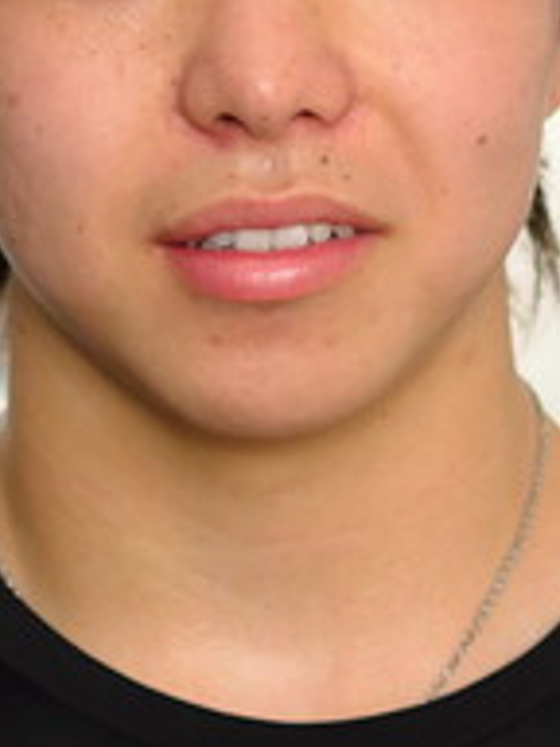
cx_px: 264
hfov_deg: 5.5
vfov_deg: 7.3
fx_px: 5824
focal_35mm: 270
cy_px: 303
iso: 640
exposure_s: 1/1100
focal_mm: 50
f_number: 2
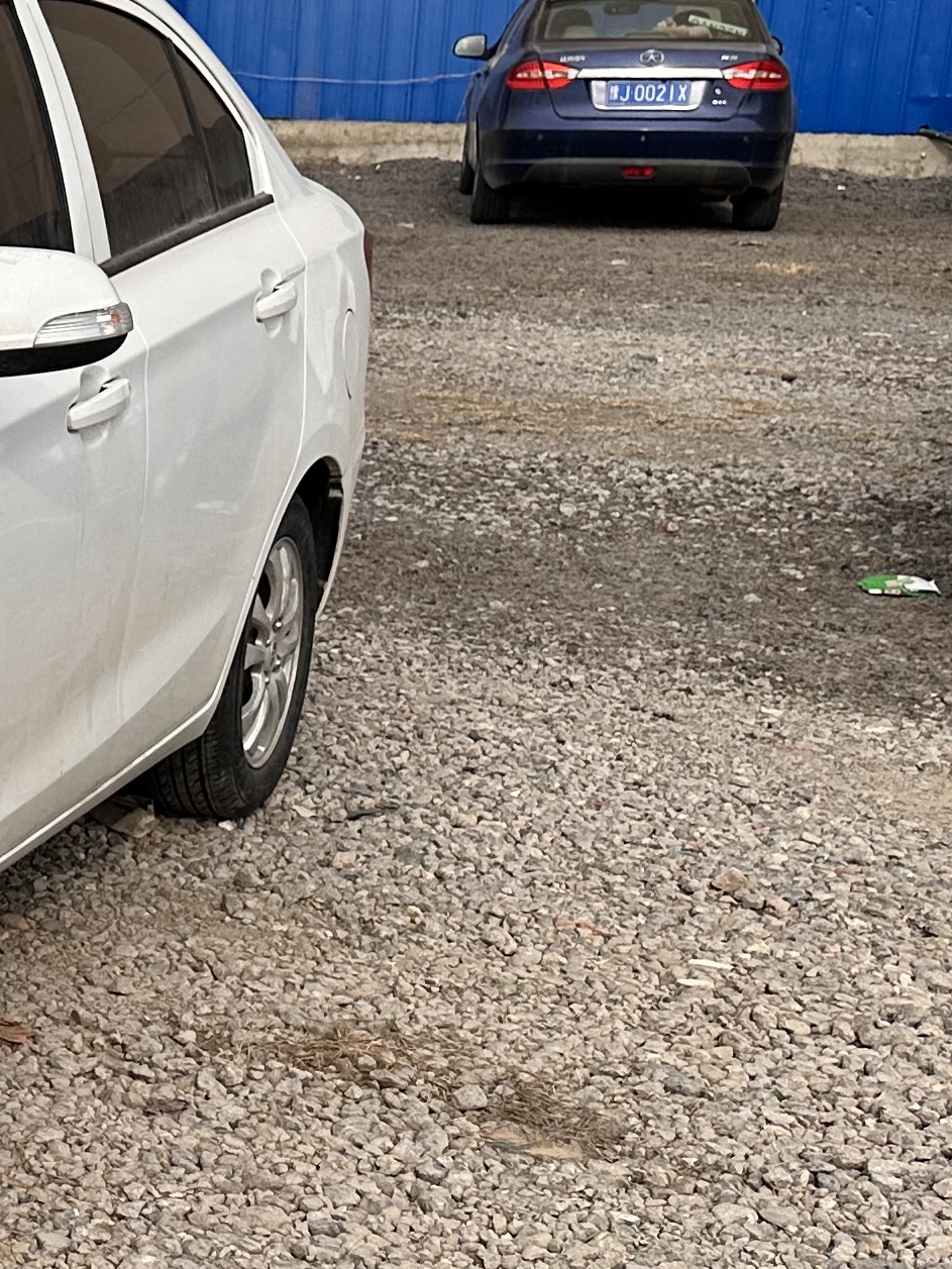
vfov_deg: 25.3
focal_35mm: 77
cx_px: -765
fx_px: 2823
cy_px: 790
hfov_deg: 16.1
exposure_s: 1/4016
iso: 80
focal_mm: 6.86
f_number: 1.78
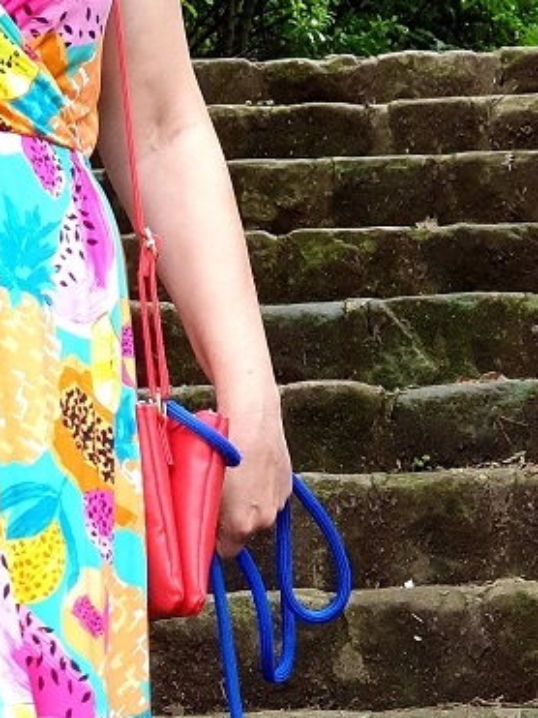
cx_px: 329
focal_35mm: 187
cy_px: 578
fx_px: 3877
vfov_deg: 10.5
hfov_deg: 7.9
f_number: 2.4
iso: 100
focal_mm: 6
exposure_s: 1/33
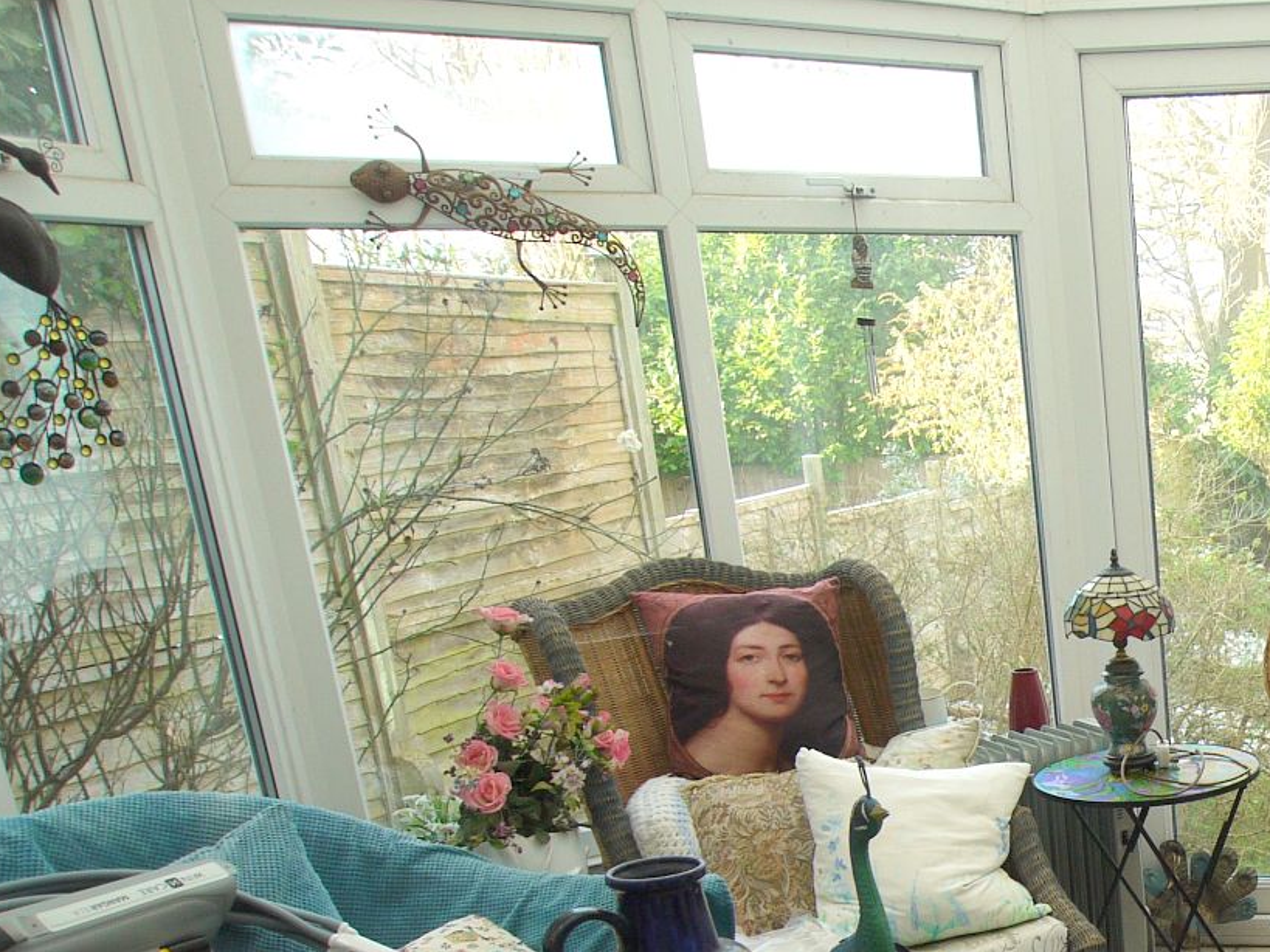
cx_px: 1422
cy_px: 854
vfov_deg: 30.8
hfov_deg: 35.5
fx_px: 1651
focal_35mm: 45
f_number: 4
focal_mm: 9
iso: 125
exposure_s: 1/60
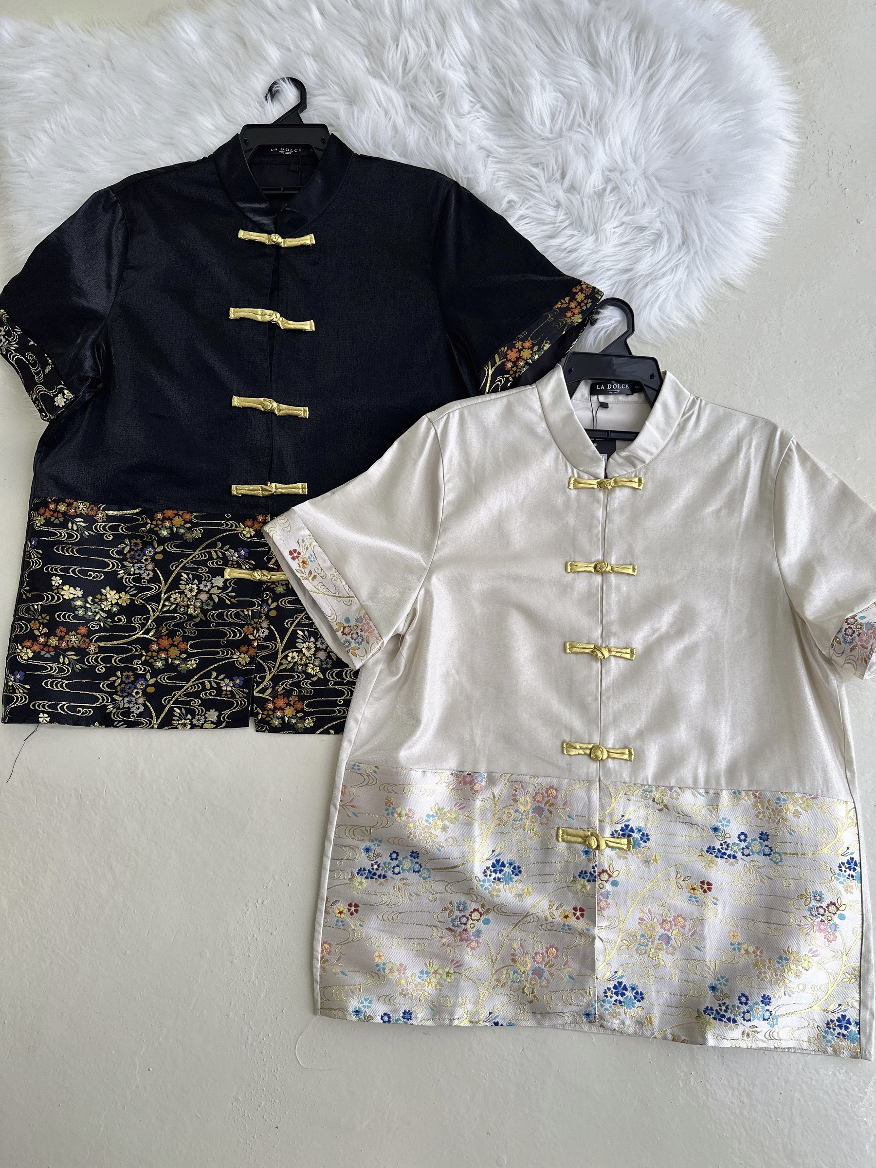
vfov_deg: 71.6
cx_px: 438
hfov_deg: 56.8
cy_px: 584
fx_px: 810
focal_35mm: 24
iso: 100
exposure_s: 1/121
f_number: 1.78
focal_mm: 6.86
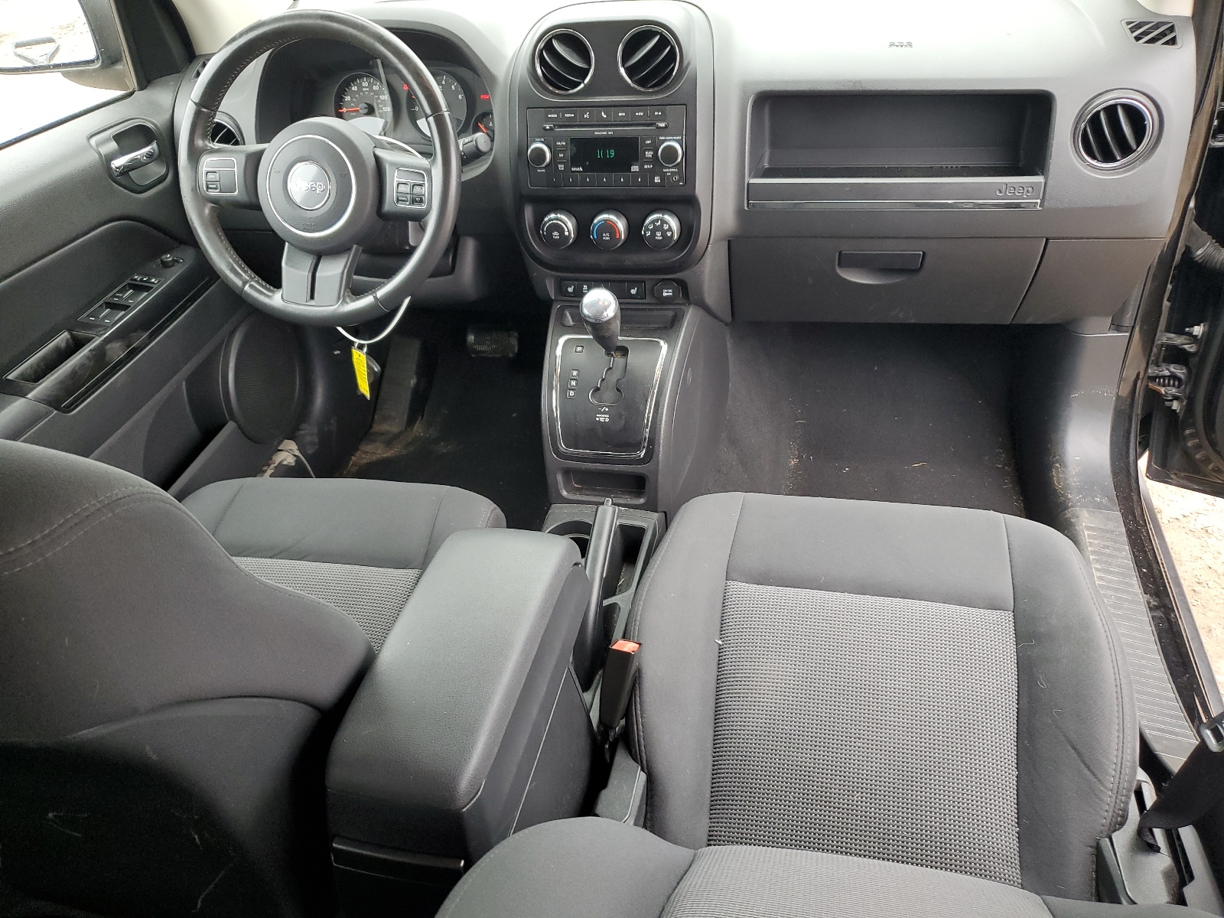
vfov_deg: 53.1
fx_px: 919
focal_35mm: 26
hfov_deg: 67.3
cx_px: 612
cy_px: 459
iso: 78
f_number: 1.5
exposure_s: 1/120
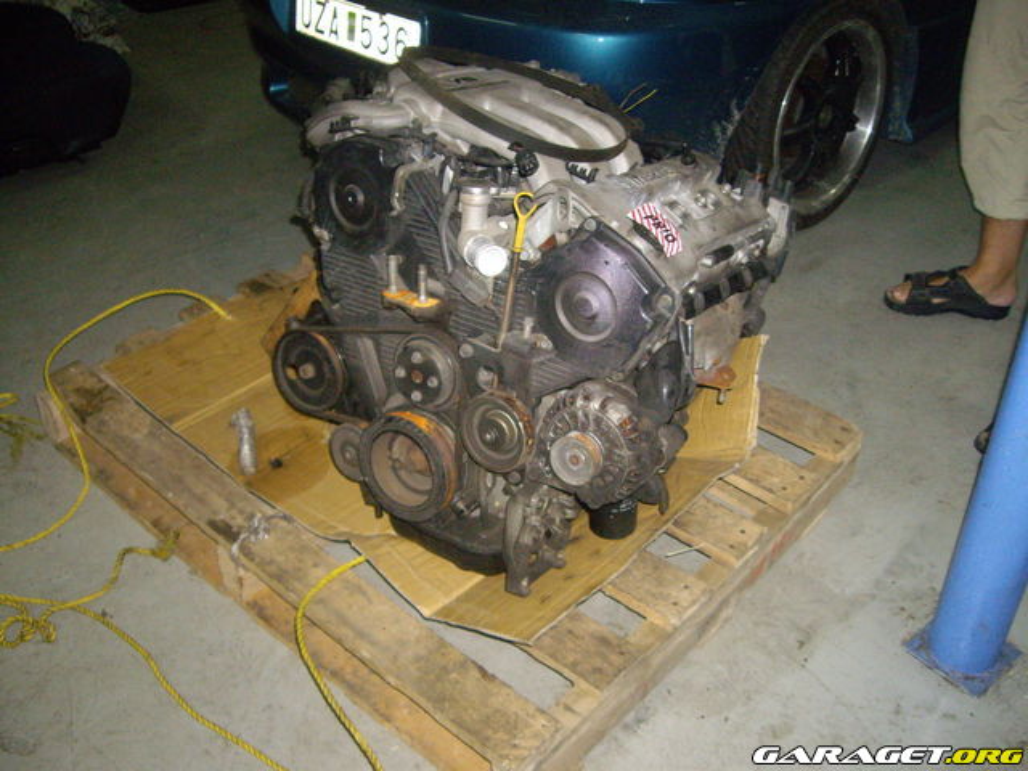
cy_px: 386
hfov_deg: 49.0
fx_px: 1128
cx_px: 514
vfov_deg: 37.7
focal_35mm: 38
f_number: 2.7
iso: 400
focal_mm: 6.2
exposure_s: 1/80
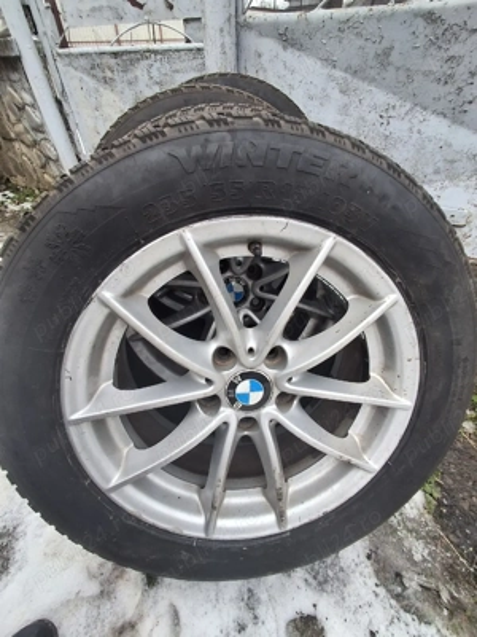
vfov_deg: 94.5
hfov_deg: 78.1
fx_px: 294
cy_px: 318
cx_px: 238
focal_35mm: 16
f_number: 2.2
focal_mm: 1.64
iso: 50
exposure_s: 1/100
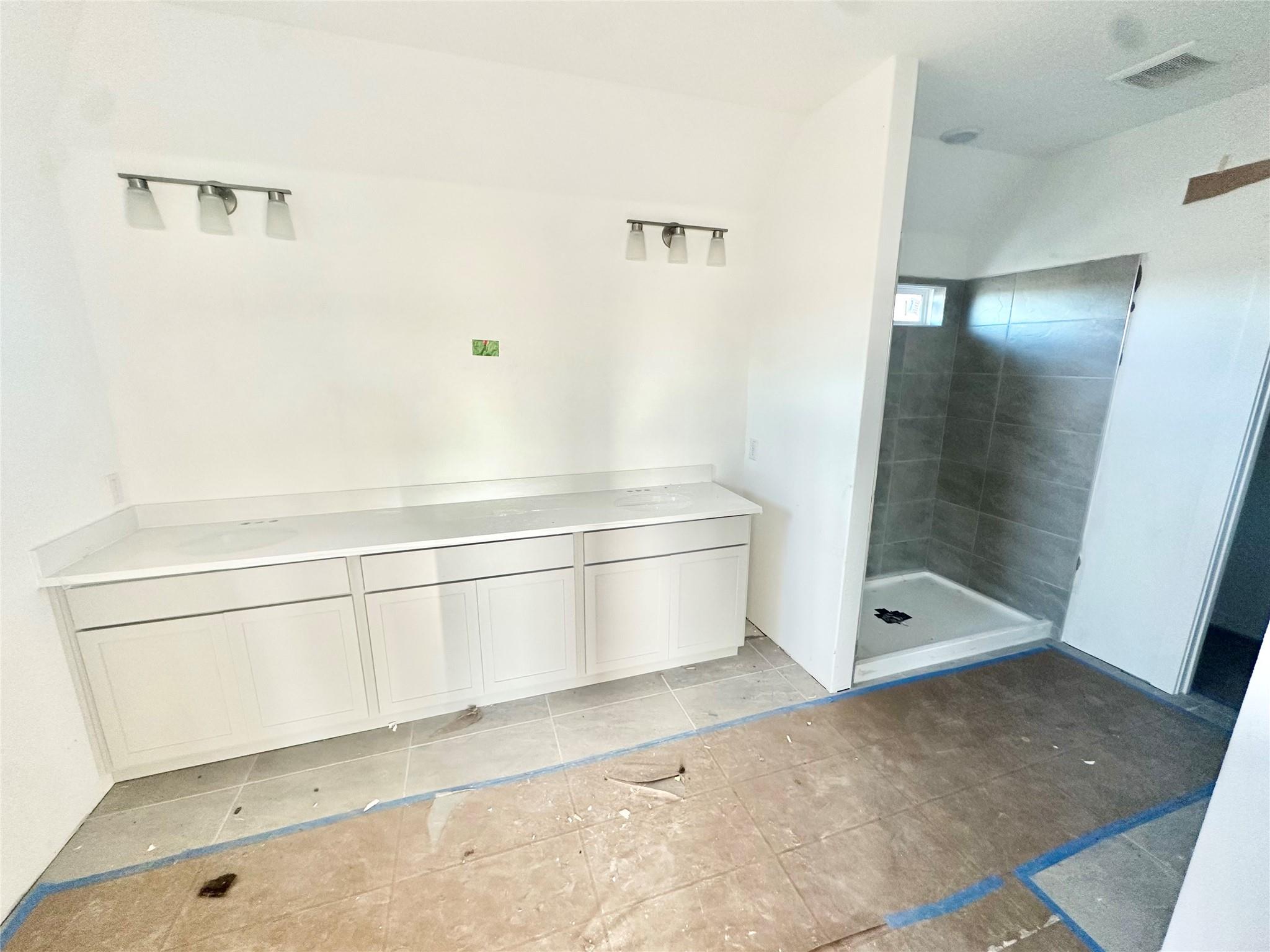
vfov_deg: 85.7
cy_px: 476
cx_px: 635
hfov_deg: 102.1
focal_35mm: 14
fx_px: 514
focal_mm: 2.22
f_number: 2.2
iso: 200
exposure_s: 1/99
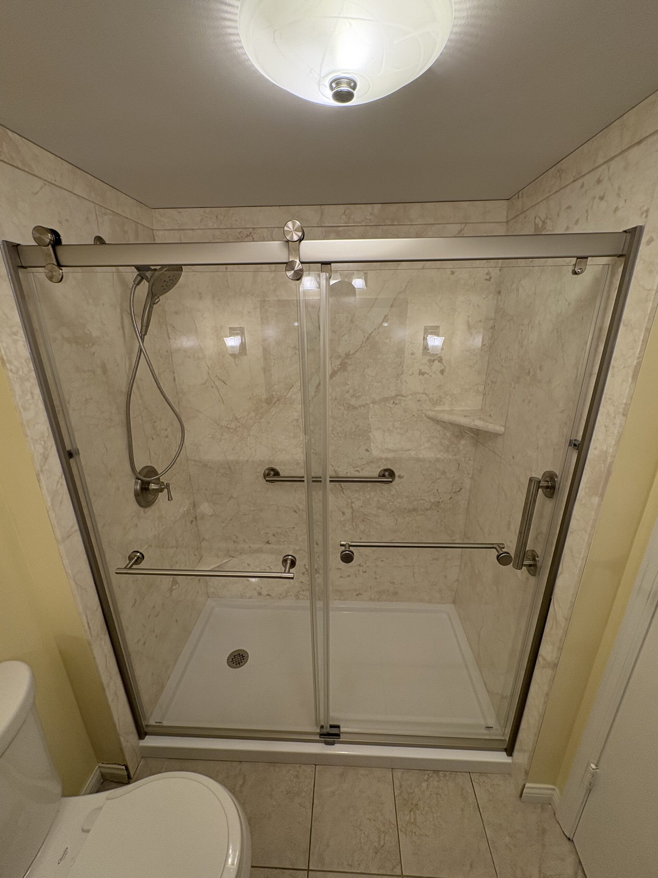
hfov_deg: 85.7
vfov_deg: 102.1
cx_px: 329
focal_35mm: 14
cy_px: 439
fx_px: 355
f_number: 2.2
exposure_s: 1/99
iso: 100
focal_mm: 2.22
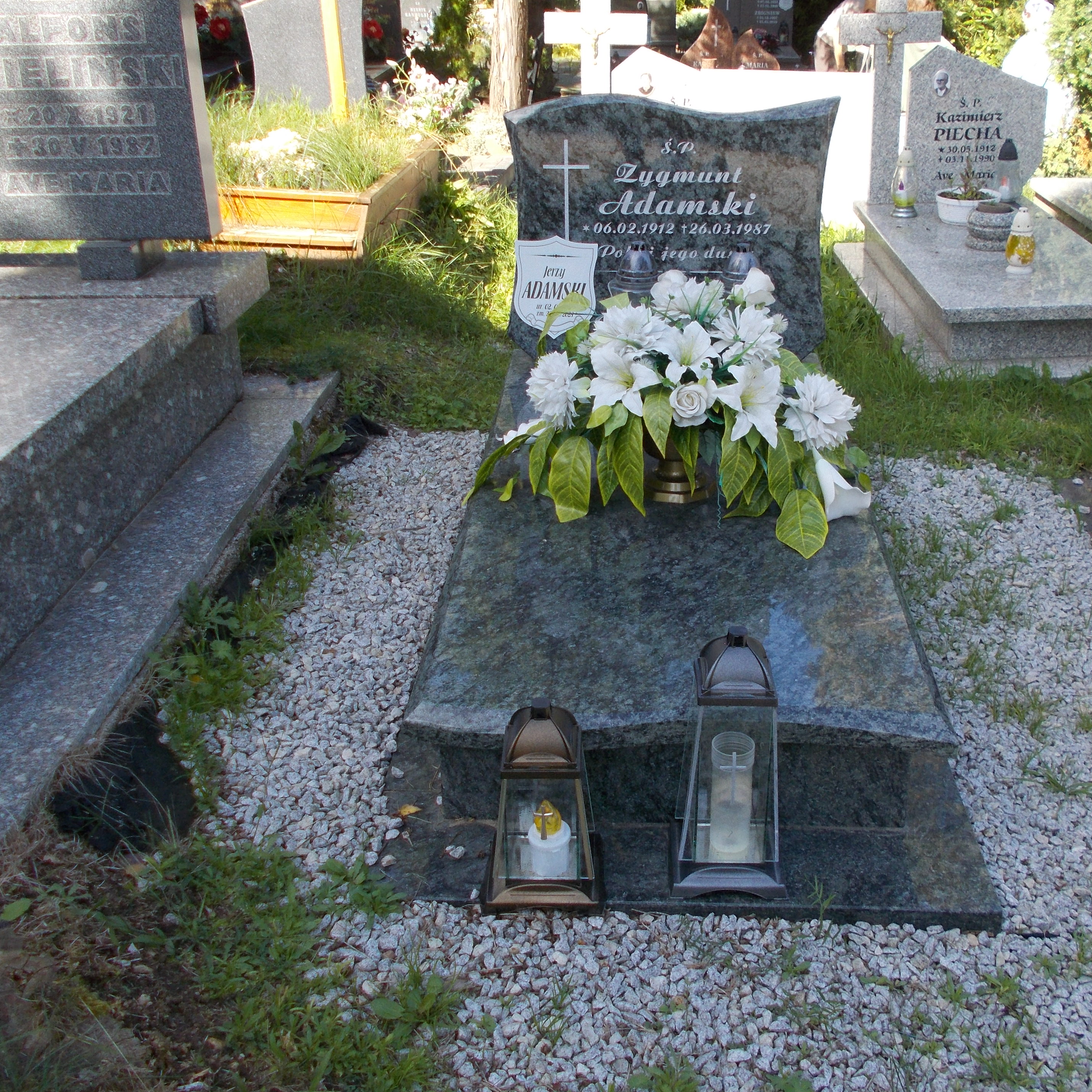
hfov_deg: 44.8
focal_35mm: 37
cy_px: 473
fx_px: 1321
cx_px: 635
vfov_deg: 44.8
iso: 80
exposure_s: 1/250
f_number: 3.2
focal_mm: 4.6
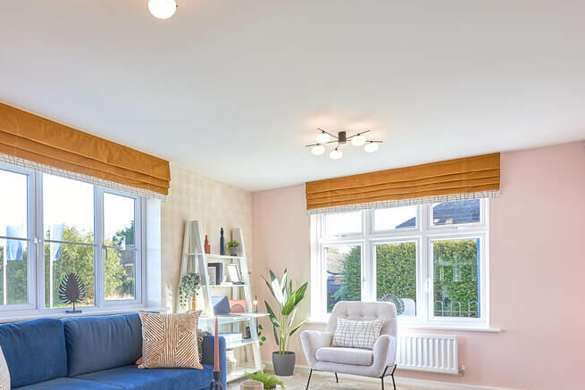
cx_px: 187
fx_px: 406
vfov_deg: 49.8
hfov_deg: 69.1
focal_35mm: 25
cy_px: 279
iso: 100
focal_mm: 16
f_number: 11
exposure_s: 1/6
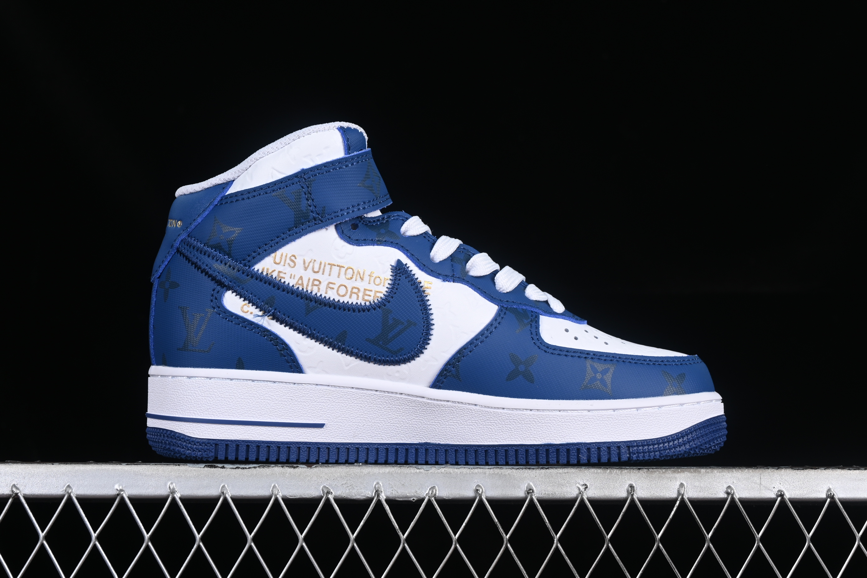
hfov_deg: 27.0
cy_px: 289
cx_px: 434
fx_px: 1806
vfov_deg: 18.2
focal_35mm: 75
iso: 160
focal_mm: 50
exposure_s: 1/60
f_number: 8
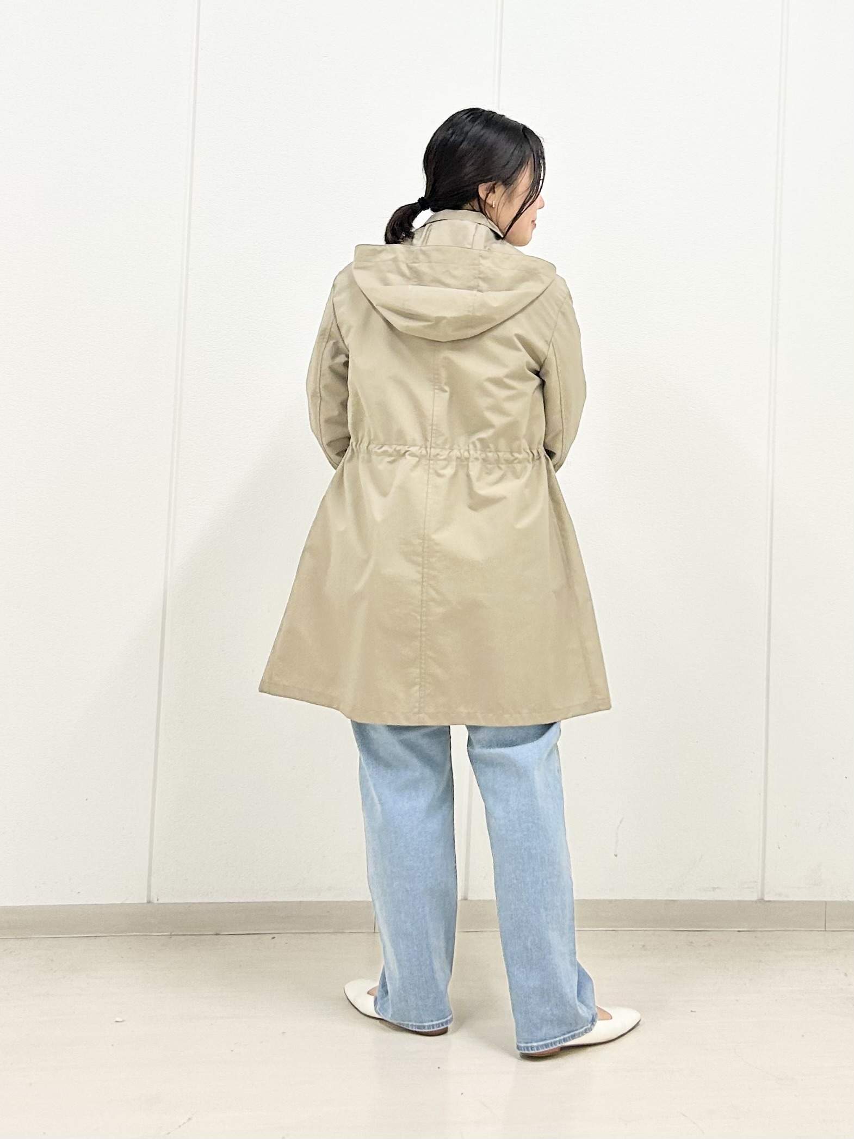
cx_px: 427
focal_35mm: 26
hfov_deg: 53.1
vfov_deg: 67.3
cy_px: 570
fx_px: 855
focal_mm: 5.7
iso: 80
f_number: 1.5
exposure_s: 1/60
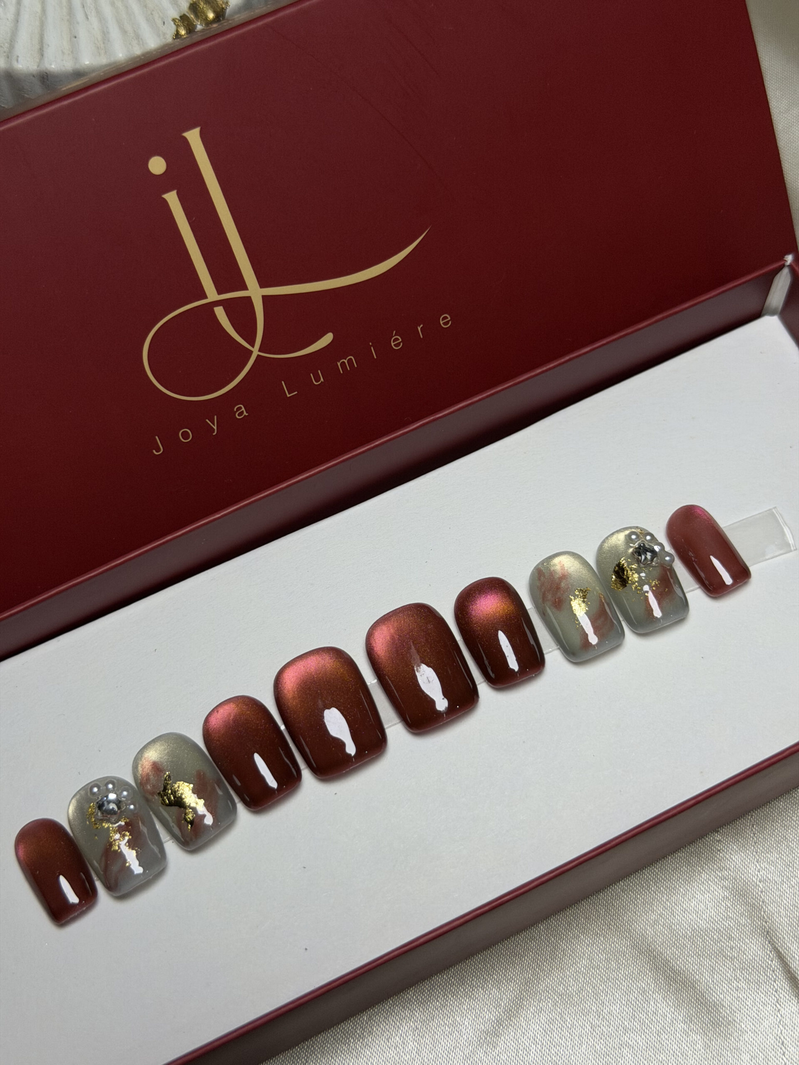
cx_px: 400
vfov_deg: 39.7
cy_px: 532
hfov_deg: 30.3
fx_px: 1477
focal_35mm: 48
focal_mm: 6.76
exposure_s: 1/140
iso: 50
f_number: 1.78
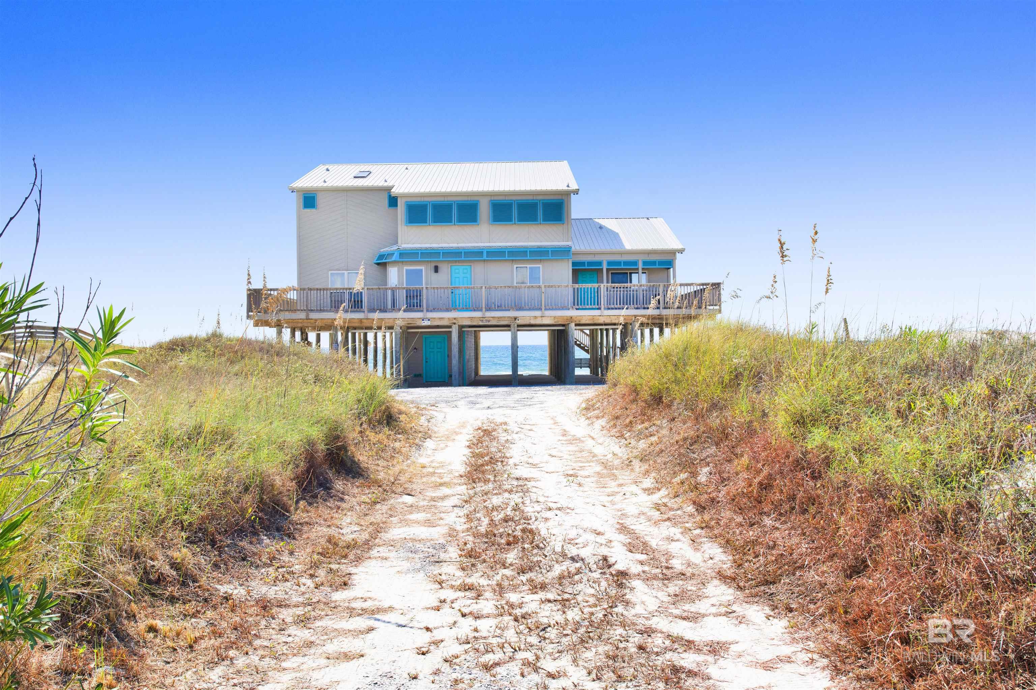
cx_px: 518
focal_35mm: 32
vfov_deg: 41.1
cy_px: 345
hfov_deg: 58.7
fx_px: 921
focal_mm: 32
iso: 200
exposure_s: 1/320
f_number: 11
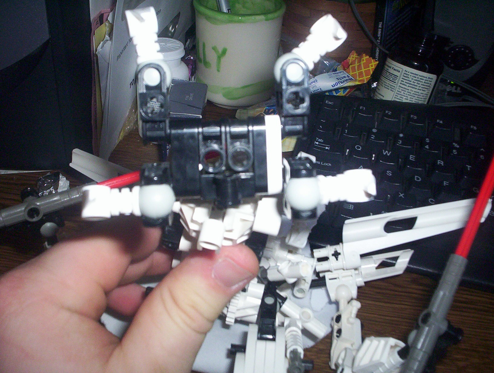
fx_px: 544
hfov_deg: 48.9
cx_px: 247
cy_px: 186
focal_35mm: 38
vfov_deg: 37.9
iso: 140
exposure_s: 1/60
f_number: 4.5
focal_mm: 4.99
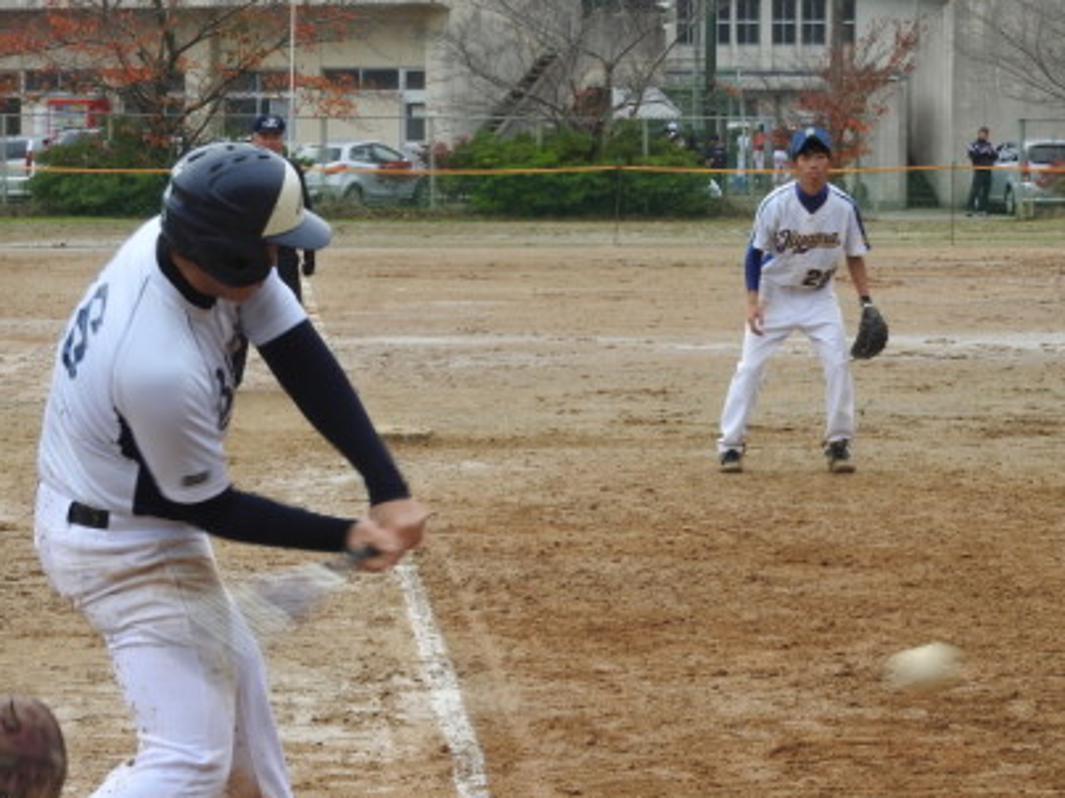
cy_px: 439
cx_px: 610
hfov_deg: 10.6
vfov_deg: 8.0
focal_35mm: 186
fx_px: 5721
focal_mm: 22.4
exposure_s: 1/200
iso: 100
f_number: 5
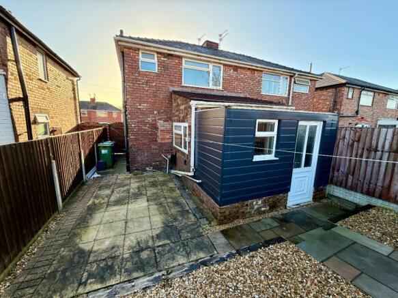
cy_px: 149
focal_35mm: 14
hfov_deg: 102.1
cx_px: 199
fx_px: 161
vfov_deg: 85.7
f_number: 2.2
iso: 50
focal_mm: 2.22
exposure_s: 1/205
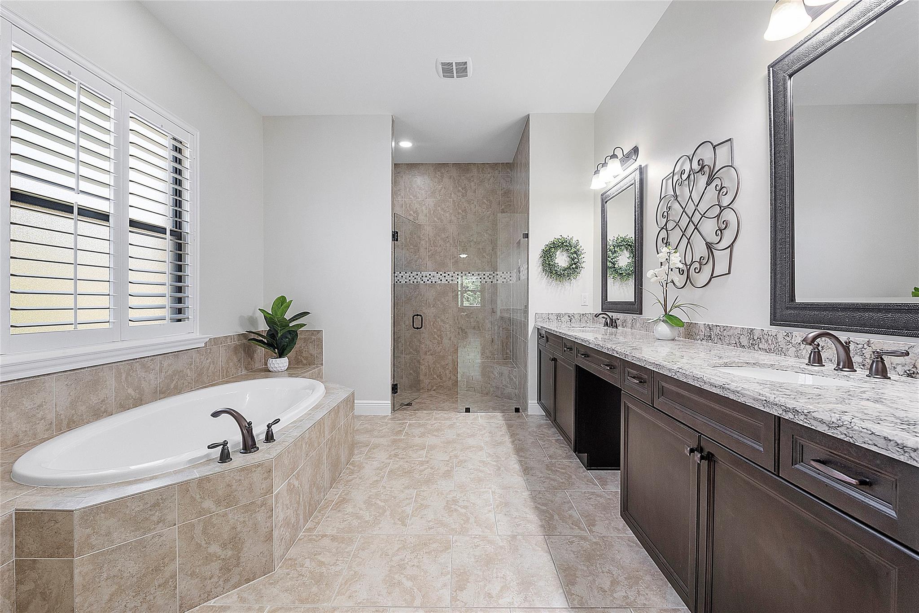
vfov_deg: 77.3
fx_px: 383
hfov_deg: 100.4
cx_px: 460
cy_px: 306
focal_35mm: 15
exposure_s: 1/20
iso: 320
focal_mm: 10
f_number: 6.3
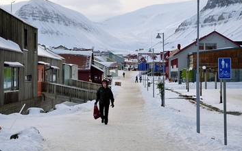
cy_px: 57
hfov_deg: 24.4
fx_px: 560
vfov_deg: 15.3
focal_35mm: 85
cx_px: 110
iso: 800
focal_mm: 70
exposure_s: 1/125
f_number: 10
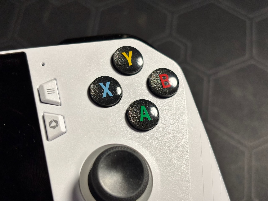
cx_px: 134
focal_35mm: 52
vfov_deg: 28.0
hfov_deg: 36.8
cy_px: 100
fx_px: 403
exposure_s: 1/60
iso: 160
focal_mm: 5.96
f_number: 1.6
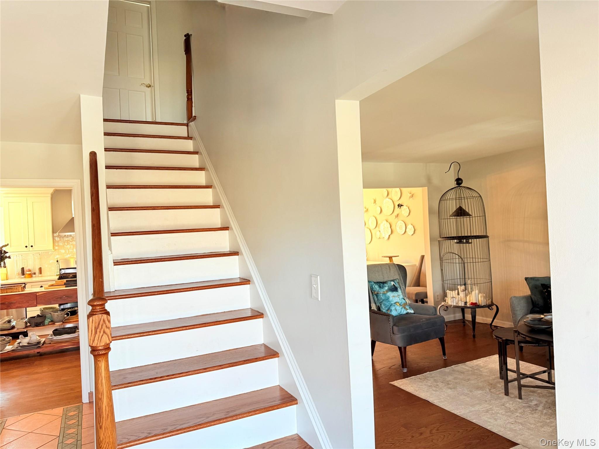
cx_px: 300
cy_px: 224
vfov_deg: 56.8
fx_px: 415
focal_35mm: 24
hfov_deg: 71.6
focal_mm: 6.76
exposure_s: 1/120
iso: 200
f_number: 1.78
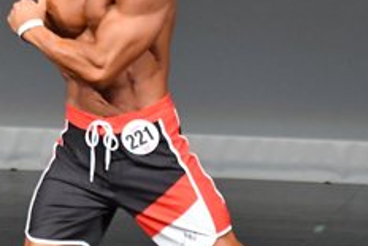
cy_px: 56
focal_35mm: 1052
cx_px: 194
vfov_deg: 1.3
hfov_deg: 2.0
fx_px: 10760
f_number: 5.6
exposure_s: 1/400
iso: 5000
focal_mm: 210
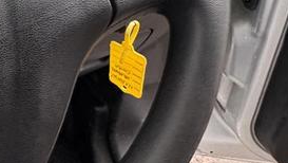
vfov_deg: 23.6
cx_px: -27
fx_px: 382
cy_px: 33
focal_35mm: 50
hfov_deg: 35.4
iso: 200
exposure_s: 1/69
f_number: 2.2
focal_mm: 2.22
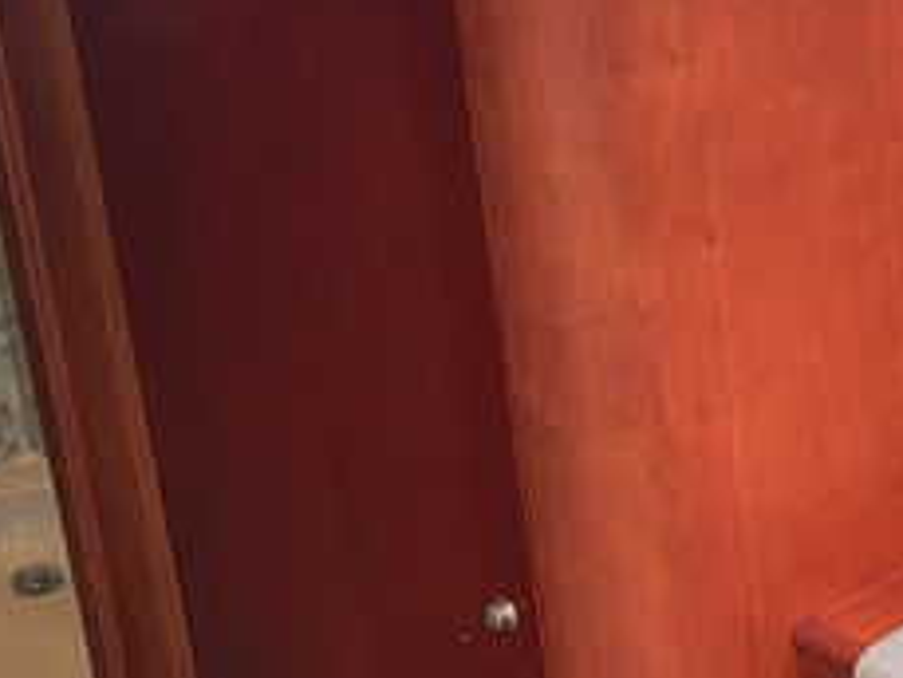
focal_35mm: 136
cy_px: 654
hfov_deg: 13.7
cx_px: 1333
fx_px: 3550
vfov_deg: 10.8
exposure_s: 1/118
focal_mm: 5.96
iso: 125
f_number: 1.6
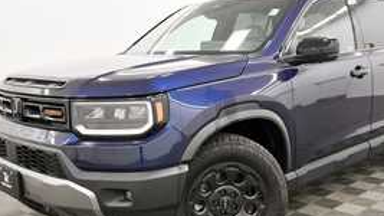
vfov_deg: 27.1
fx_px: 448
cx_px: 227
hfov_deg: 46.2
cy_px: 117
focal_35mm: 44
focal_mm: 19
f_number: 5.6
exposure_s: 1/125
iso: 1600
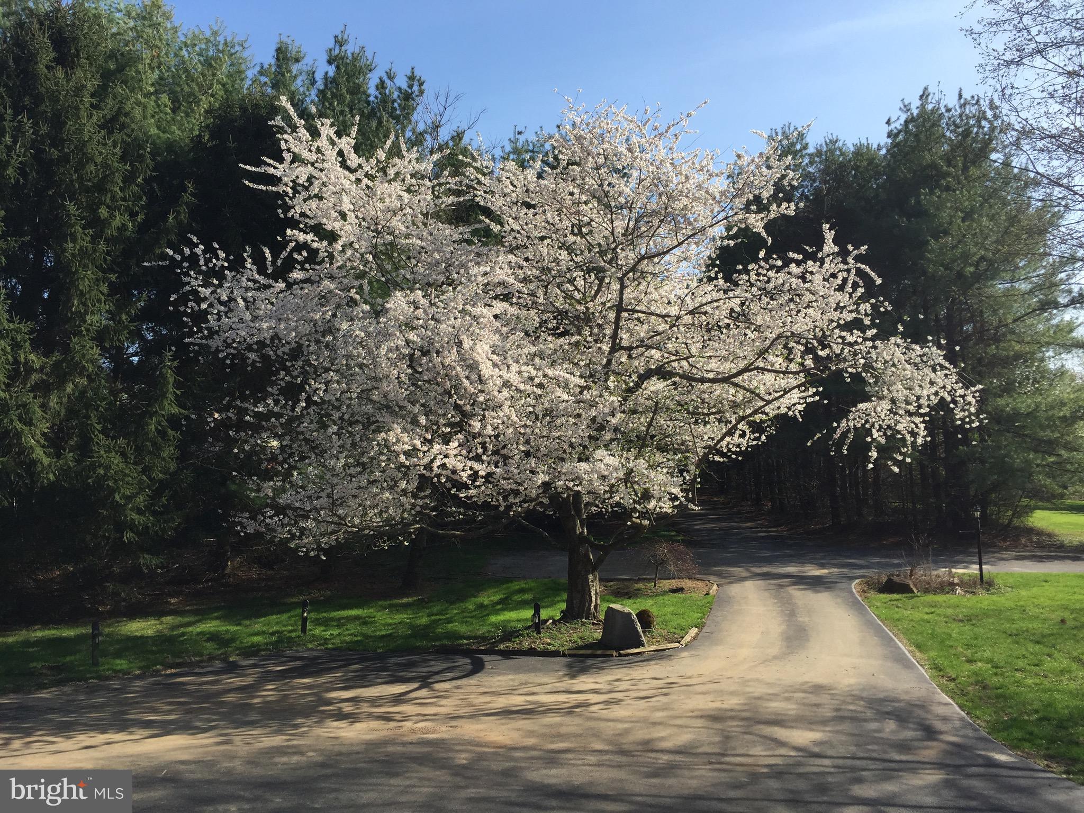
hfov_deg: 61.7
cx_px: 542
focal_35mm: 29
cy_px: 406
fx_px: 908
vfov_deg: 48.2
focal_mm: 4.15
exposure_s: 1/1464
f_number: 2.2
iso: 32
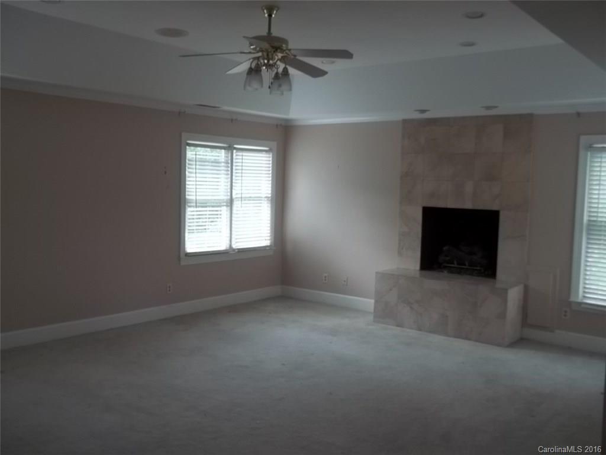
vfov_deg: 42.9
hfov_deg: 55.4
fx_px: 578
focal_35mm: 33
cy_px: 228
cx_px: 303
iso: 64
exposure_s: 1/40
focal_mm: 5.9
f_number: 3.3
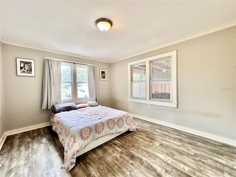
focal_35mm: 14
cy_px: 88
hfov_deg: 102.1
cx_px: 118
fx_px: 95
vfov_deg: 85.7
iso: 80
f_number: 2.2
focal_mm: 2.22
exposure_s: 1/120
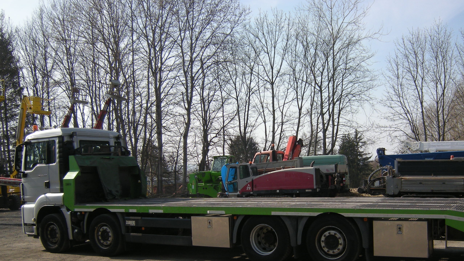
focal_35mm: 39
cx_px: 273
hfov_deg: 51.3
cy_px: 190
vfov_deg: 30.0
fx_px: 480
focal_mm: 4.7
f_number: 5.6
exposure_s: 1/246
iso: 64
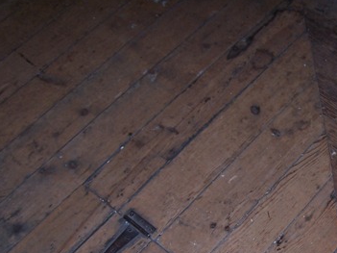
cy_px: 196
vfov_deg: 22.3
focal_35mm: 65
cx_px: 284
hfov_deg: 29.0
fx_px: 633
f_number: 2.8
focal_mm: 6.3
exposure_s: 1/60
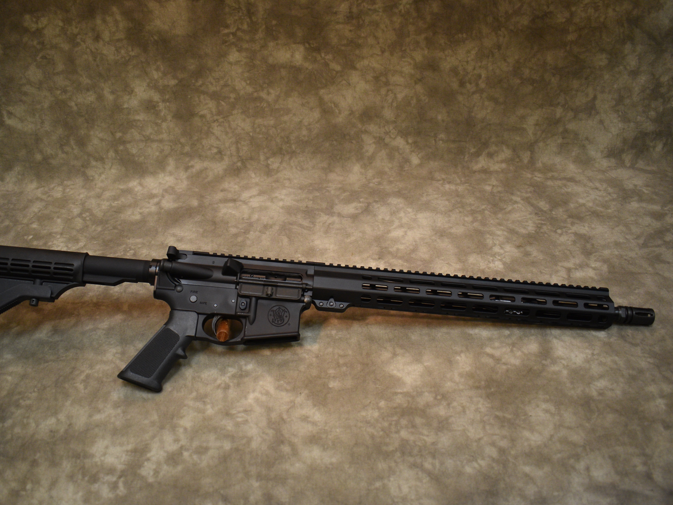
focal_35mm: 35
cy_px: 251
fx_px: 672
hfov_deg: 53.1
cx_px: 291
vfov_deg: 41.2
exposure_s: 1/125
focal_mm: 21
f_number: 3.8
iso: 1000
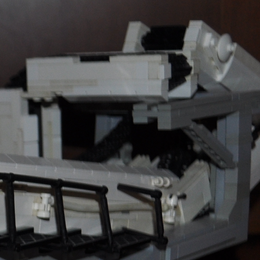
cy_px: 349
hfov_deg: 11.2
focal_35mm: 143
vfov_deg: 11.8
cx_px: -232
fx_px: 1215
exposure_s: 1/60
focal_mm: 22
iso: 250
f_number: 3.8
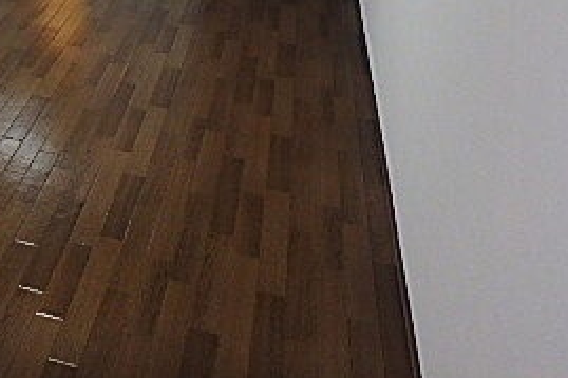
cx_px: -68
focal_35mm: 52
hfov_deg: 33.1
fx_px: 820
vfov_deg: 22.9
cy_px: -122
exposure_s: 1/30
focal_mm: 3.7
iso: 250
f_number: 3.5
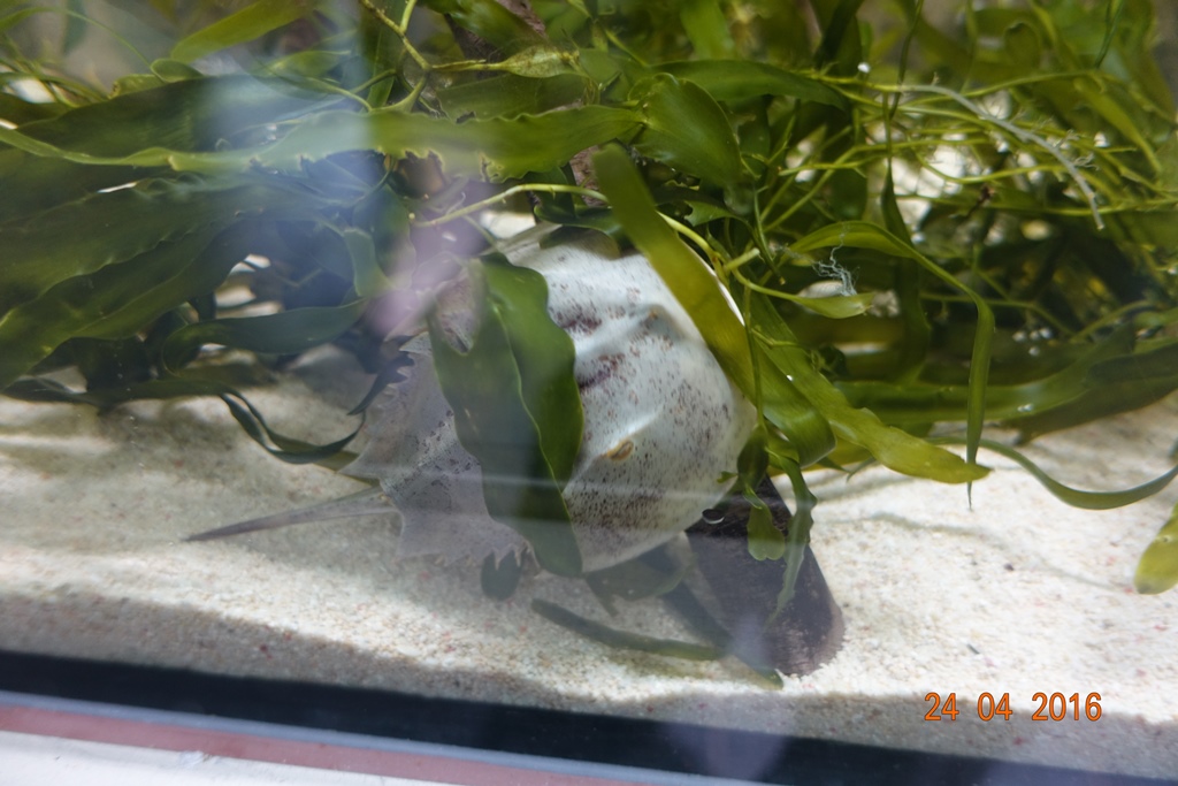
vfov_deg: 53.1
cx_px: 589
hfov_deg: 73.7
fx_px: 785
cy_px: 393
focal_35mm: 24
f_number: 1.8
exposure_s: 1/30
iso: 250
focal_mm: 8.8
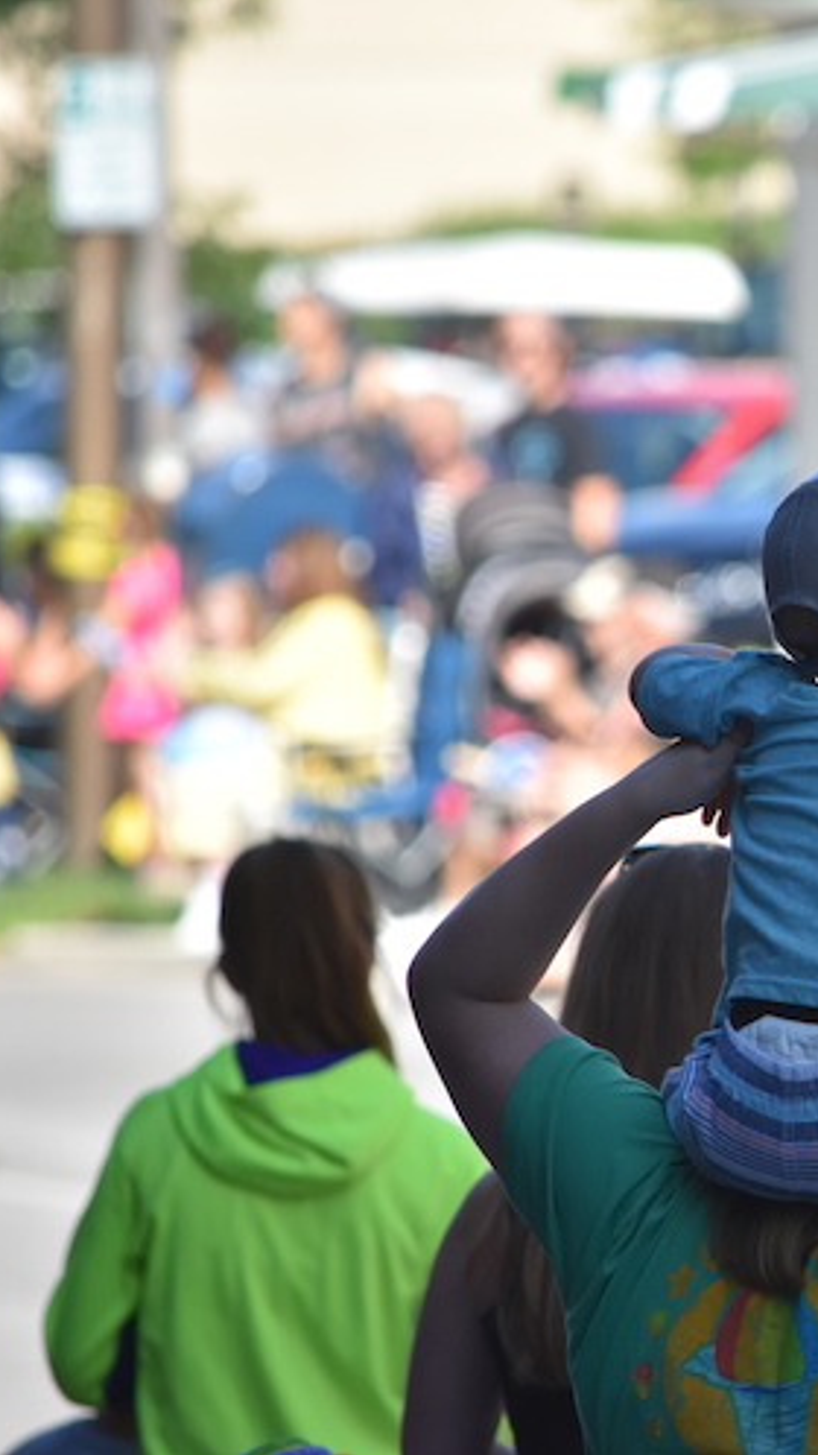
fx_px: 20097
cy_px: 728
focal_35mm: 521
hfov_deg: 2.3
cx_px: 914
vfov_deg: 4.1
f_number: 5.6
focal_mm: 220
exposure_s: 1/1600
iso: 400
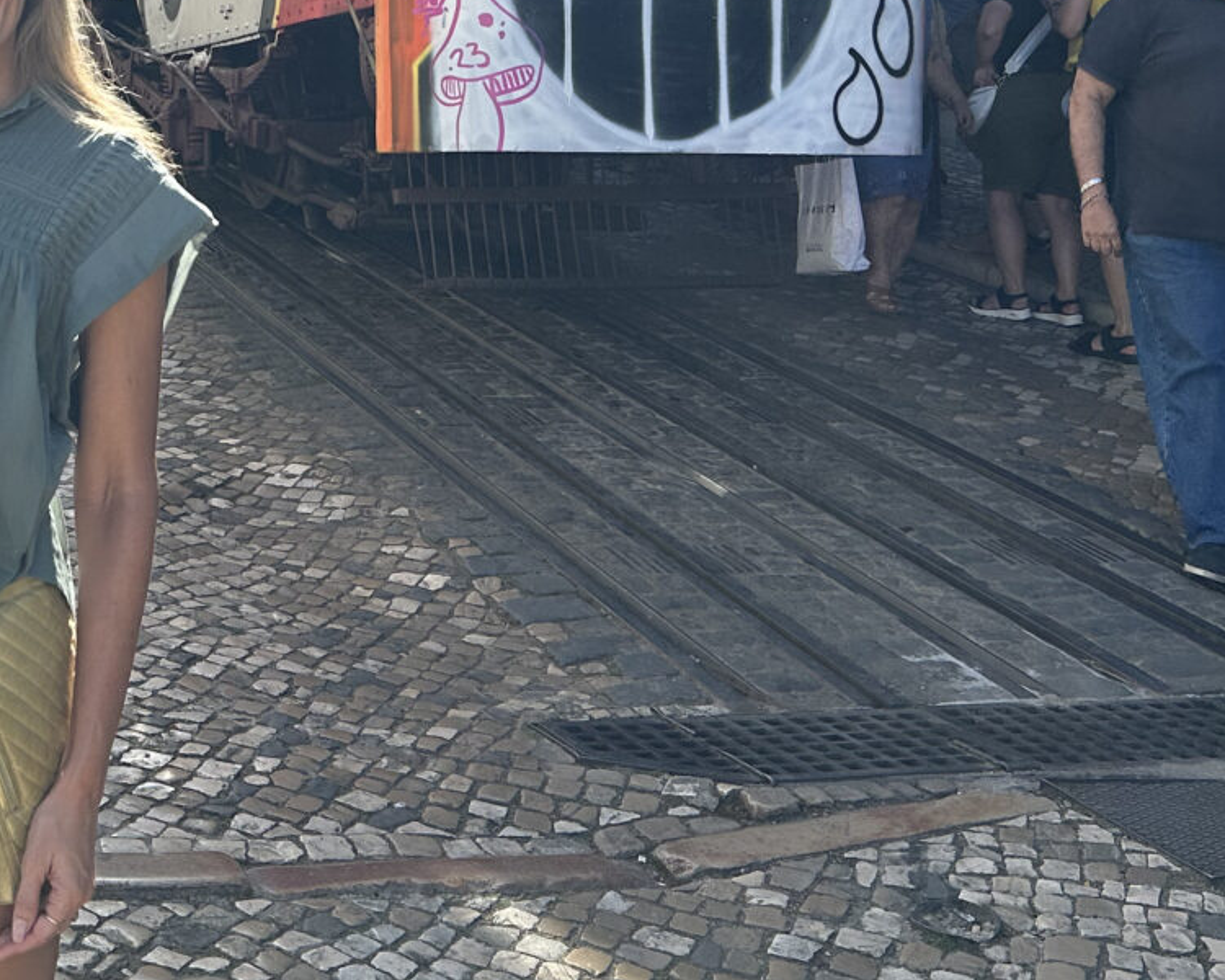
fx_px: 2175
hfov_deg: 30.3
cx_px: 170
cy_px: 28
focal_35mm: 60
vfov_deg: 24.4
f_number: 1.78
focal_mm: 6.86
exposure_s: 1/2591
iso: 80
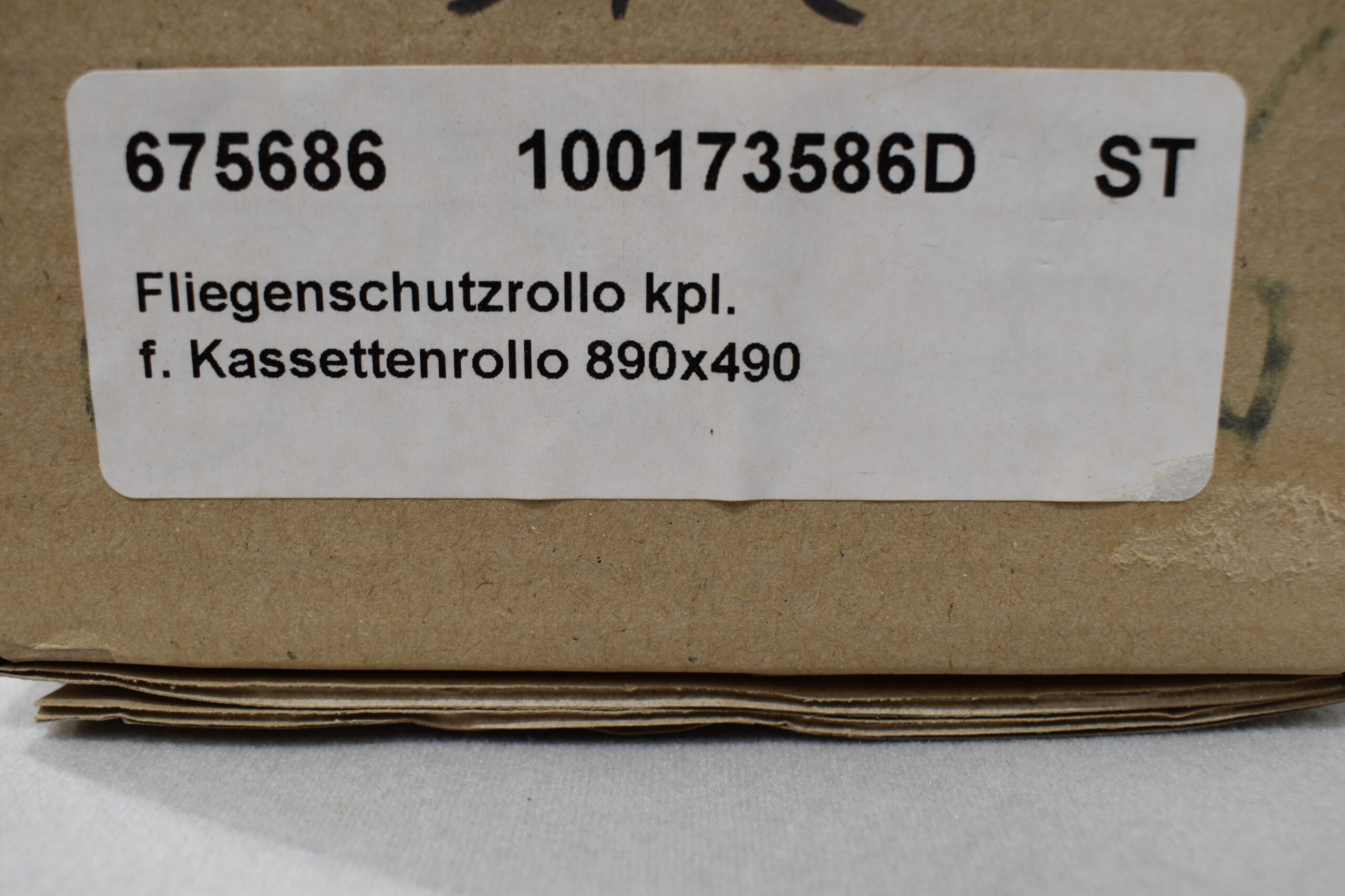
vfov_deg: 36.9
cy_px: 448
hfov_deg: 53.1
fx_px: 1345
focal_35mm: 36
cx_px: 672
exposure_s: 1/60
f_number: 6.3
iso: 400
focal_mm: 24
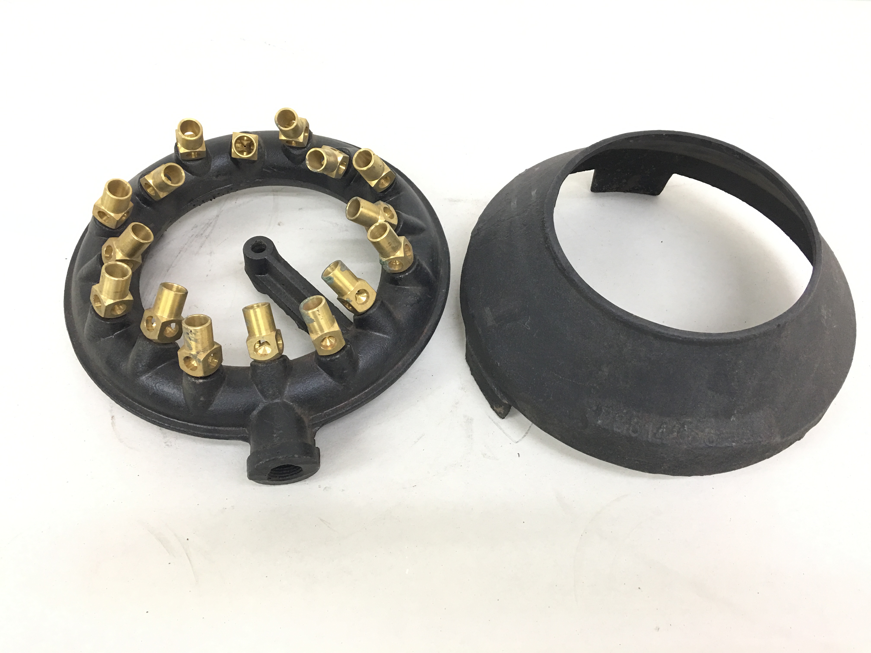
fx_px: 730
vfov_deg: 48.2
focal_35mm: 29
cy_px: 326
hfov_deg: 61.7
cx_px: 436
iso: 50
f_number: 2.2
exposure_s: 1/15
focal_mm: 4.15
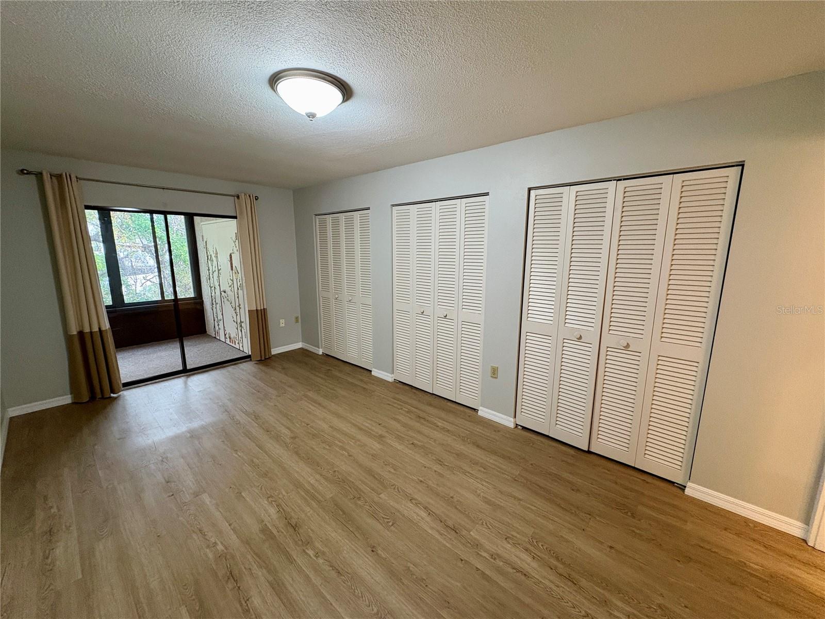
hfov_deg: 102.1
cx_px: 412
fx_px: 334
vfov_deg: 85.7
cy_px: 310
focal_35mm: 14
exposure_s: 1/60
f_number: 2.2
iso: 250
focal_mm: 2.22
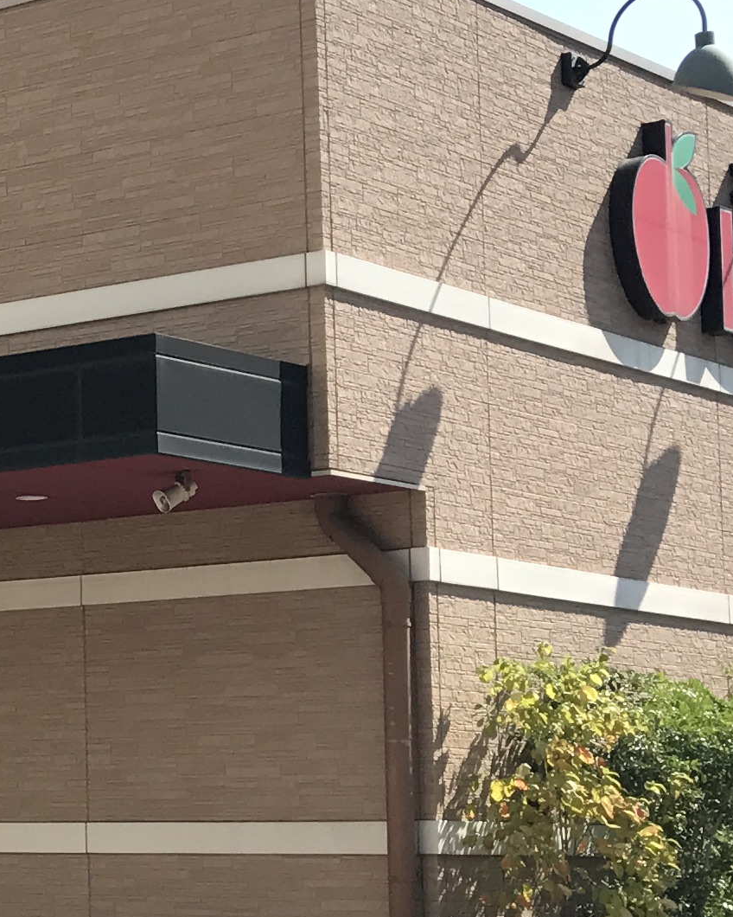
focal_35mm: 104
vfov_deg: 18.4
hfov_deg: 13.2
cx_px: -614
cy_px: 584
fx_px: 2820
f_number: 1.8
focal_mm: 3.99
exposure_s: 1/1597
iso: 20
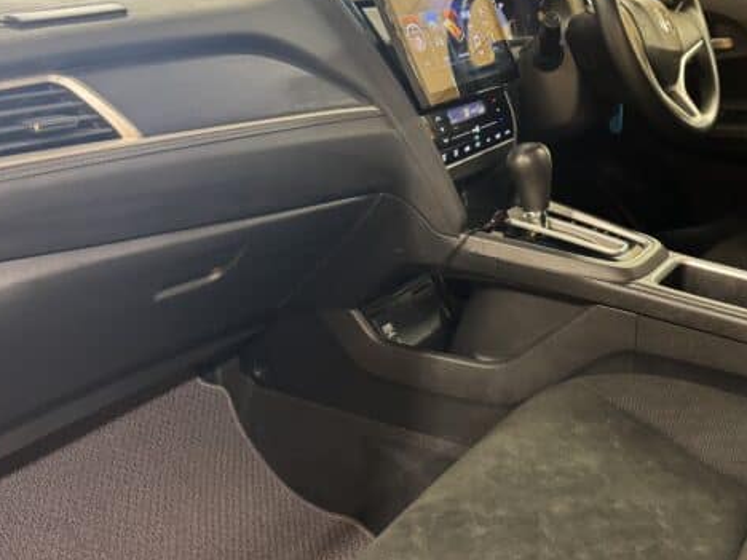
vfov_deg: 35.1
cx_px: 469
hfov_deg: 45.4
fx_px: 885
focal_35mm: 41
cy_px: 250
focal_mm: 6.76
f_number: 1.78
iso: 640
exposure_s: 1/33
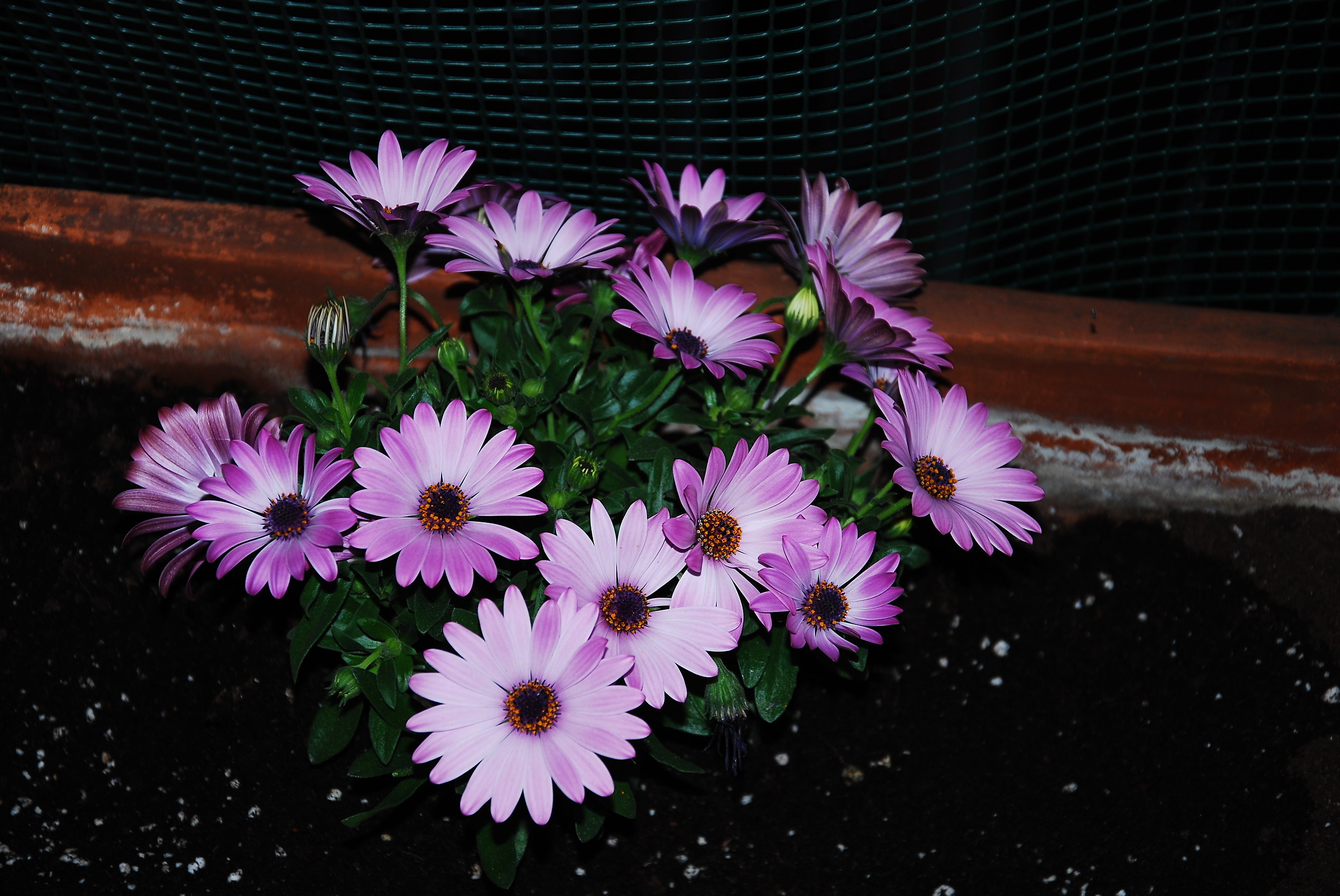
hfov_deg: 17.0
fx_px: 4471
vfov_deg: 11.5
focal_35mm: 120
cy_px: 448
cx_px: 670
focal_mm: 80
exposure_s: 1/60
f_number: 5.6
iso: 100
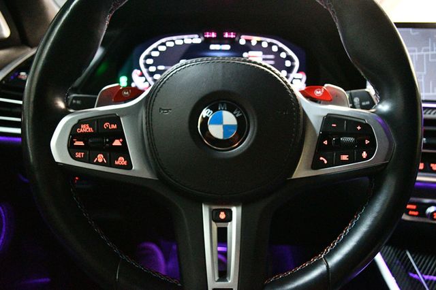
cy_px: 145
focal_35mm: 27
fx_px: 327
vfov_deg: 47.9
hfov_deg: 67.4
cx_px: 218
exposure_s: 1/25
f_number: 3.5
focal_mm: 18
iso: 12800
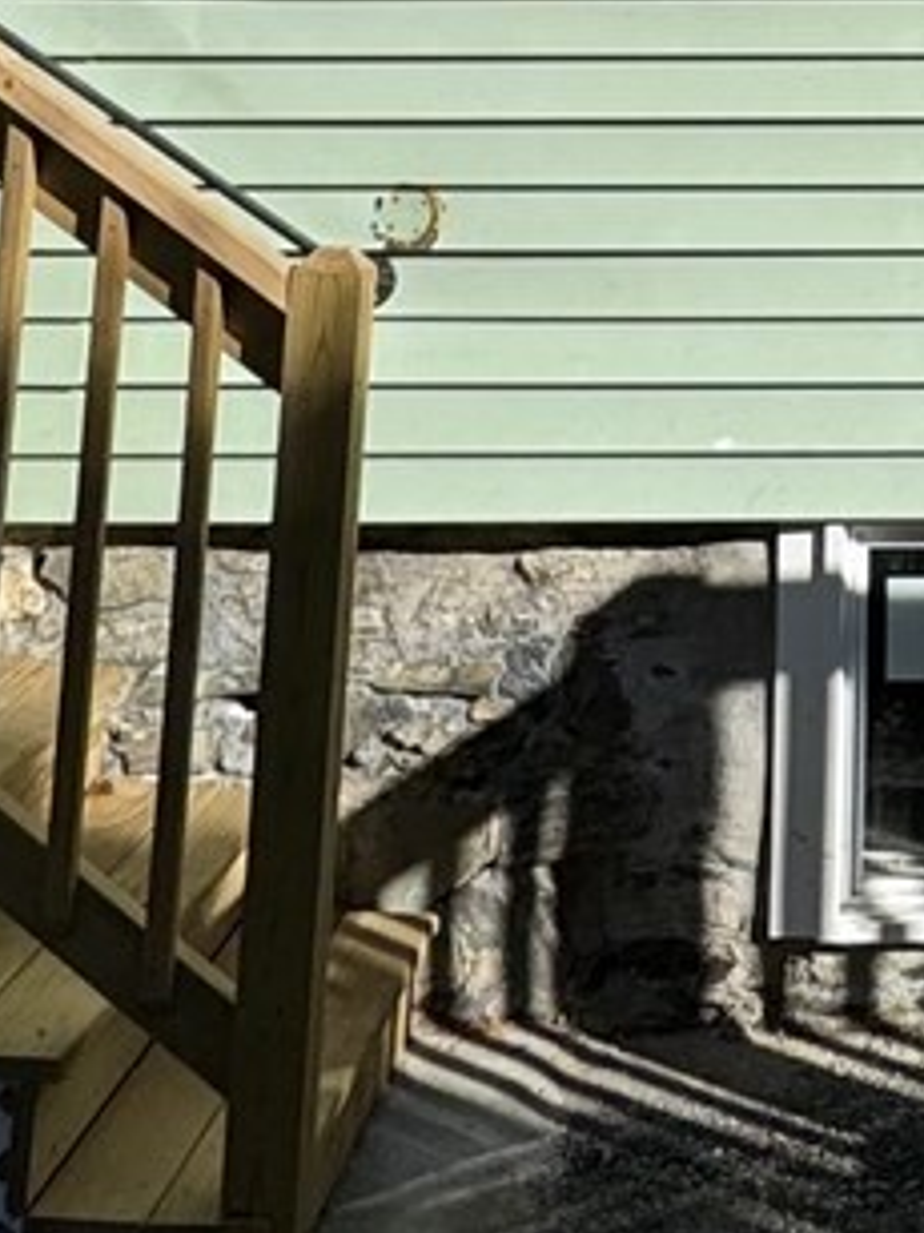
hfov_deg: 20.1
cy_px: -554
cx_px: 1016
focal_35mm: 70
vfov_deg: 23.1
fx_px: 2493
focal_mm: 2.22
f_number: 2.2
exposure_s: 1/3906
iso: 50
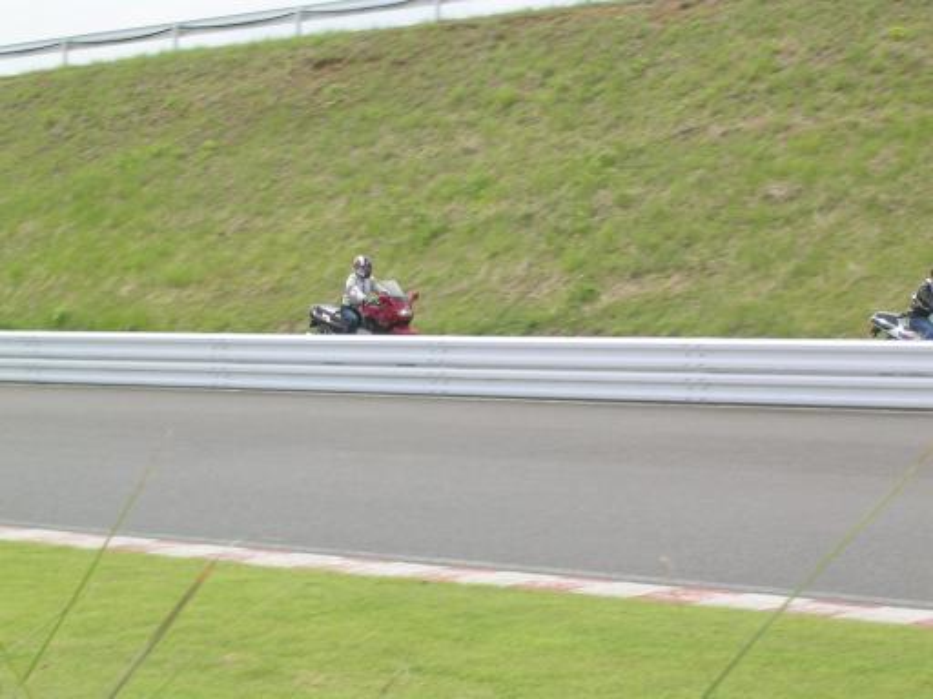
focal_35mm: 162
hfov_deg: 12.2
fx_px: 4366
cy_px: 350
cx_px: 466
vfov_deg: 9.2
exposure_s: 1/130
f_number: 8.2
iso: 50
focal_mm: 16.2
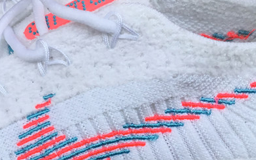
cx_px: 63
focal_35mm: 76
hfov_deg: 26.8
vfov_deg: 17.1
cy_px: 113
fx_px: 530
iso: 25
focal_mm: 3.3
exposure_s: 1/926
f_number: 2.4
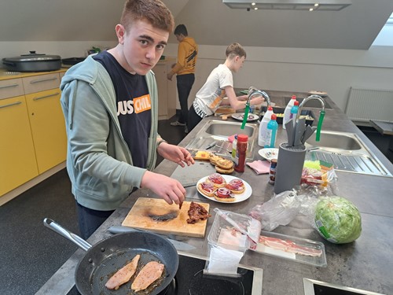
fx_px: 272
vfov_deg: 56.8
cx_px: 196
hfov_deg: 71.6
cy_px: 148
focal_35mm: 24
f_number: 1.8
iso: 100
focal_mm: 5.23
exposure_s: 1/50
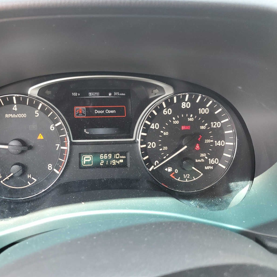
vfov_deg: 52.5
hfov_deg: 51.9
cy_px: 137
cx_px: 102
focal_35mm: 31
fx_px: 281
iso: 84
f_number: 1.5
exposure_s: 1/60.2
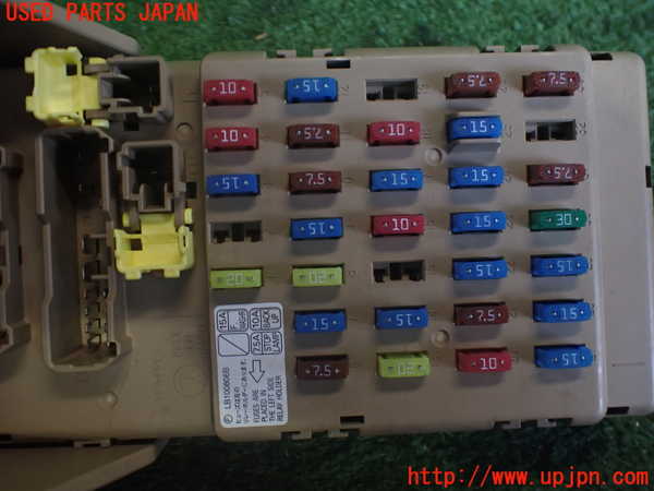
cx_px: 327
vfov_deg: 46.8
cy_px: 246
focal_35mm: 30
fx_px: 567
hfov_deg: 60.0
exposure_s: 1/125
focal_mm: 5.4
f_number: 2.3
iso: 320
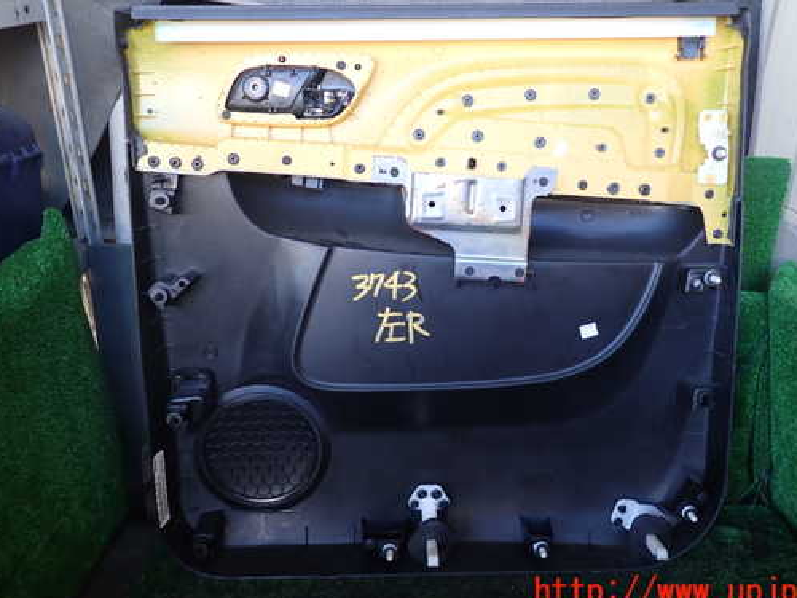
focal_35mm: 30
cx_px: 416
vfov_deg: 46.6
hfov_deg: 59.9
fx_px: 691
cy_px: 254
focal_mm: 4.5
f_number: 2
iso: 160
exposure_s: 1/60
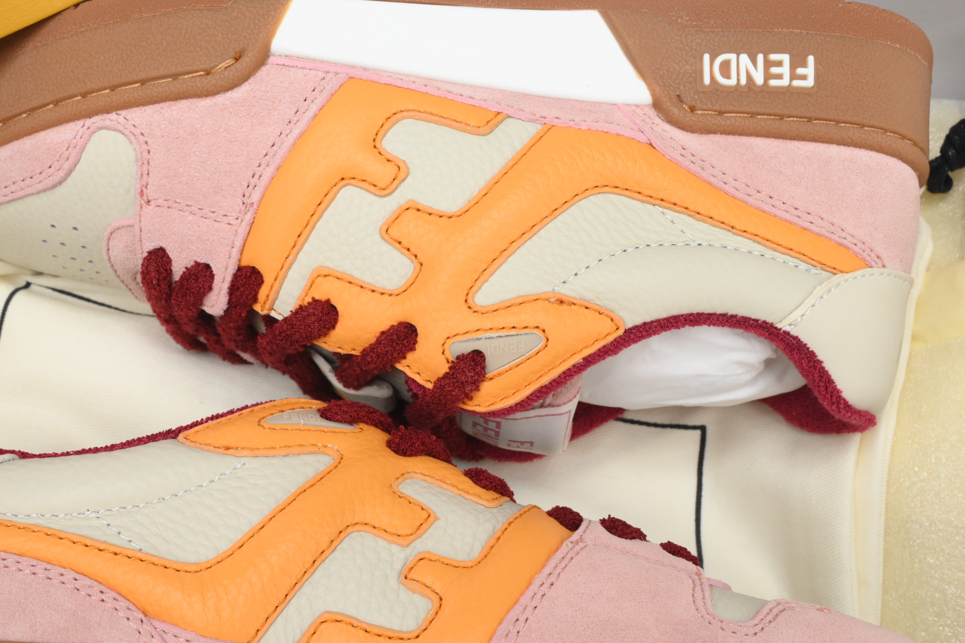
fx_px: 1260
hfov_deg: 41.7
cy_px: 467
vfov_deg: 28.3
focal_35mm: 47
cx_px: 385
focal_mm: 29
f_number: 13
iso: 800
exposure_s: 1/100
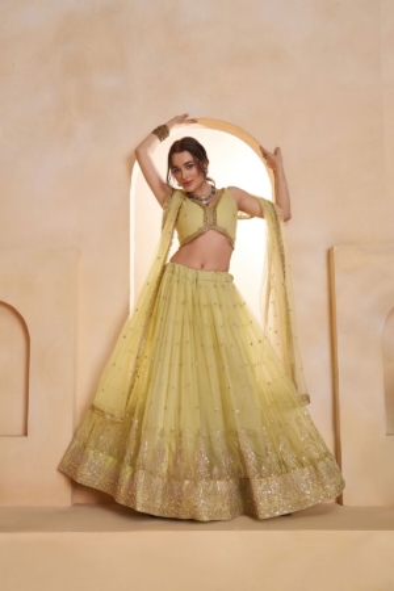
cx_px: 197
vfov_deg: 51.9
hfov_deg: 35.9
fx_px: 607
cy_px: 296
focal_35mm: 37
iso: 250
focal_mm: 37
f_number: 4
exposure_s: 1/200
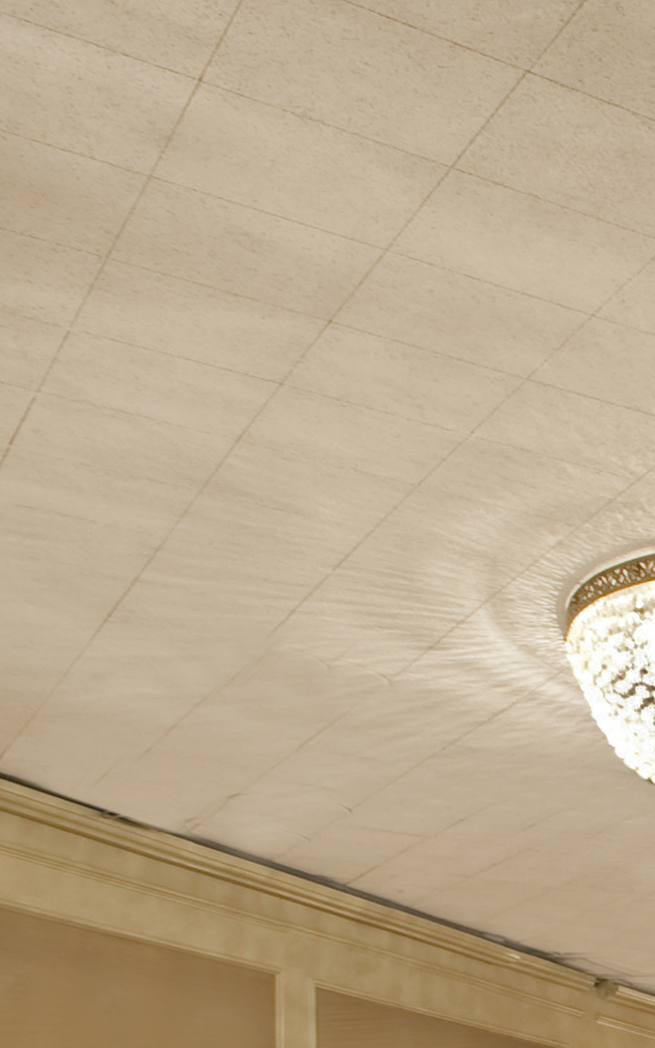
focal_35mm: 70
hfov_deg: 13.9
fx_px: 2000
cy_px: 1337
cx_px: 1519
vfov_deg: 25.6
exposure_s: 1
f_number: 11
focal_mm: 17
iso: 200
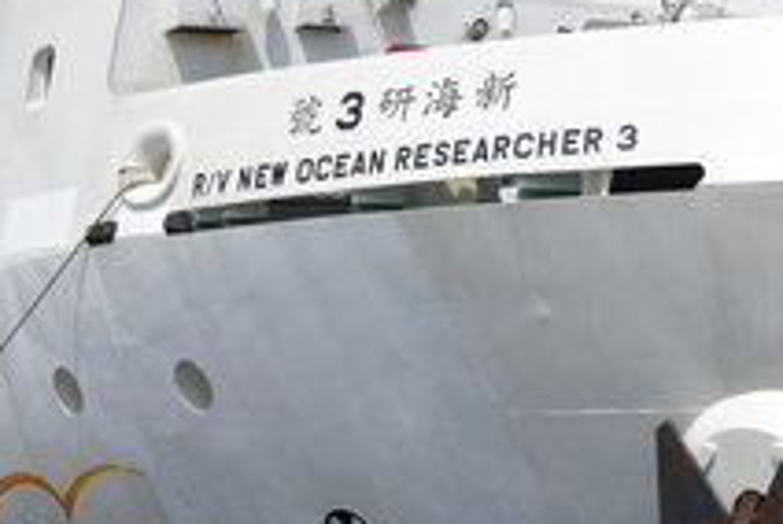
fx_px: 2156
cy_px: 118
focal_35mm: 99
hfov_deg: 20.5
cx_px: 499
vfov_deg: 13.8
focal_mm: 42
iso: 100
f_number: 5.6
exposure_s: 1/500
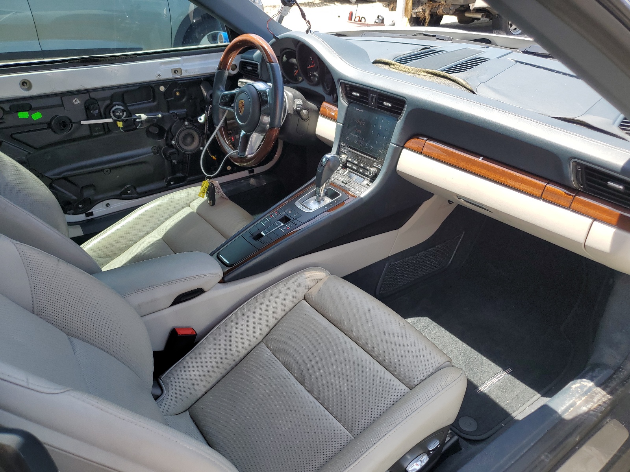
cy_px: 236
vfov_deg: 53.1
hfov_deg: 67.3
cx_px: 315
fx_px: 473
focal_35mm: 26
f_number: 1.5
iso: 50
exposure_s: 1/769
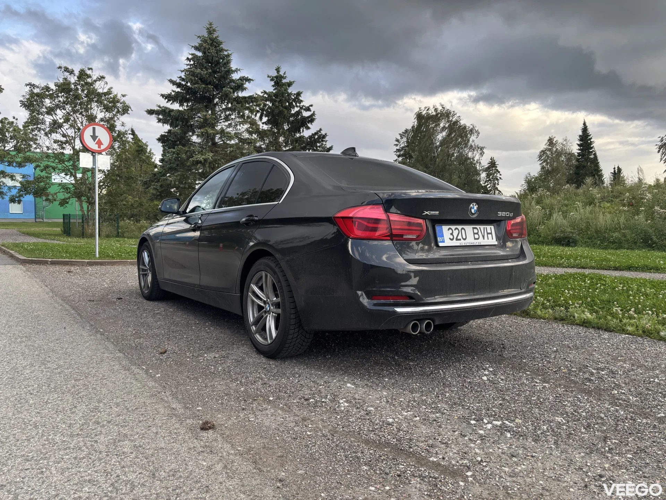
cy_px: 250
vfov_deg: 53.1
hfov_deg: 67.3
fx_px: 500
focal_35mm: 26
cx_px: 333
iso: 50
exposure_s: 1/544
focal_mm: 5.96
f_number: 1.6
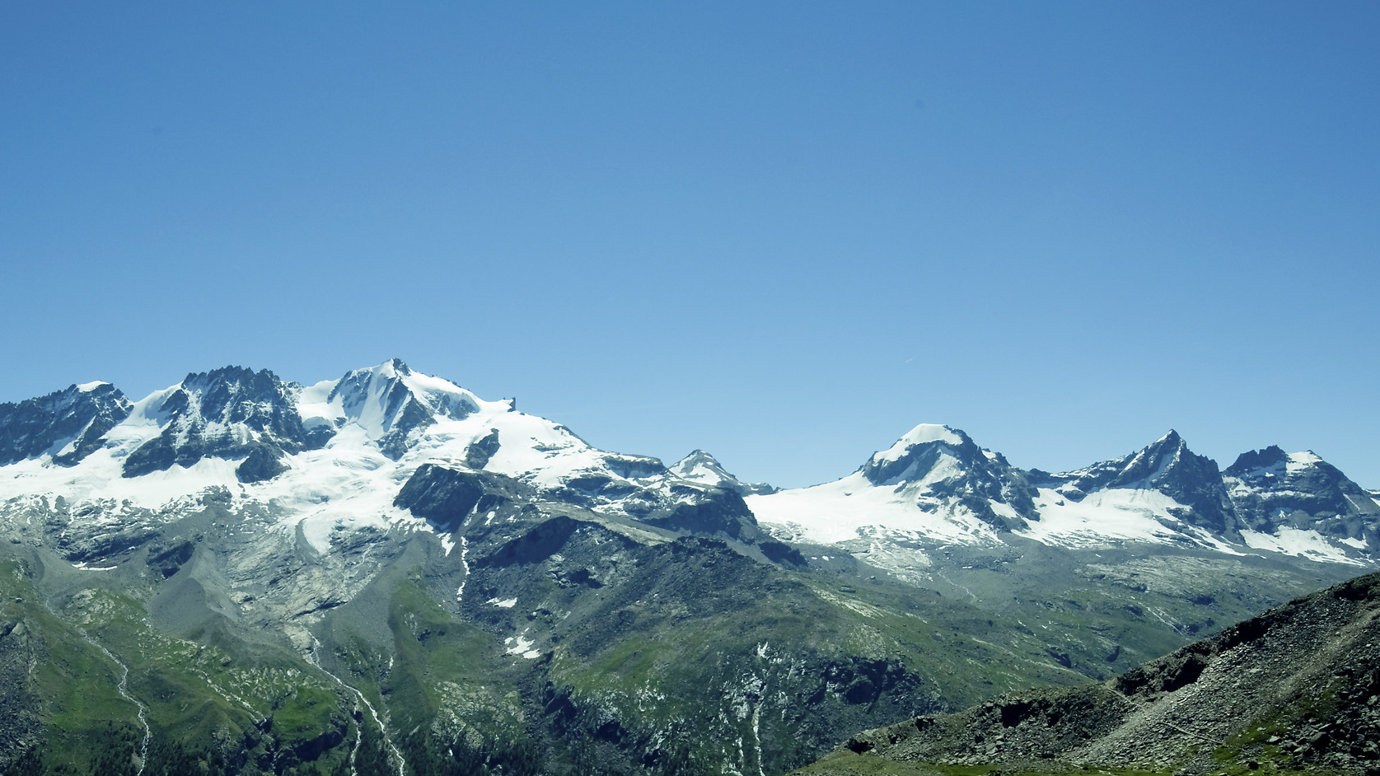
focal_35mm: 33
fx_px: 1207
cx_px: 526
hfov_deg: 58.8
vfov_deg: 34.3
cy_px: 643
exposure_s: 1/400
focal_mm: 22
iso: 500
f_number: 14
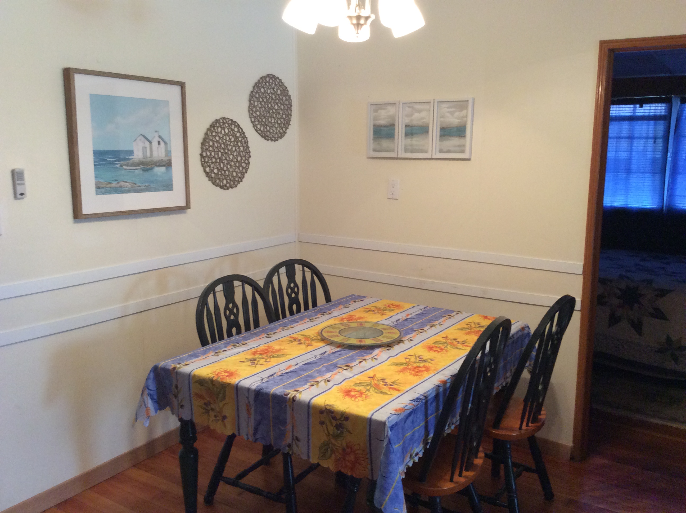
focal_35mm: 32
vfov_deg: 44.1
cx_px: 343
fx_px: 633
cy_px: 256
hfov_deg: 56.9
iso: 160
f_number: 2.4
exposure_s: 1/24
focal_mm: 3.3
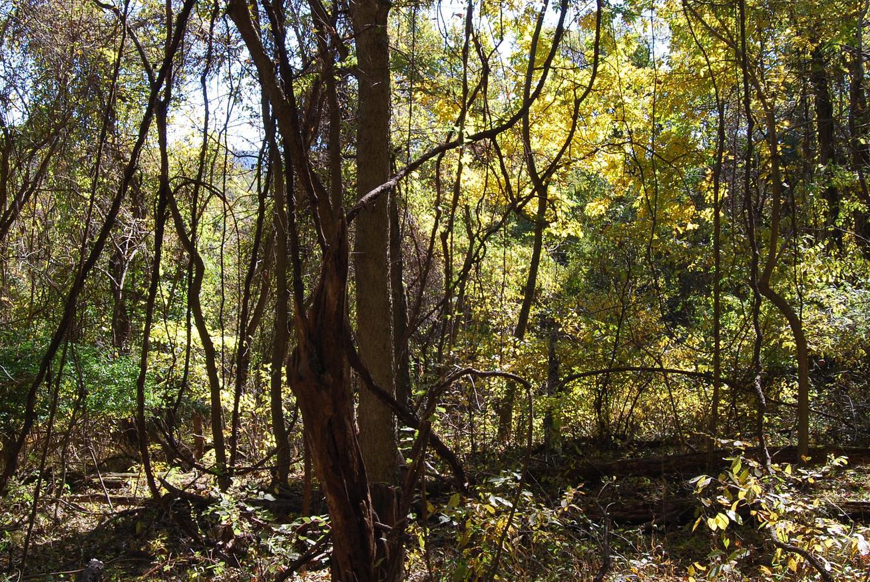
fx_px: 1137
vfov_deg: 28.7
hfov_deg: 41.9
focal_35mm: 47
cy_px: 247
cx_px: 445
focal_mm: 20
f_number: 8
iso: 200
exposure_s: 1/80
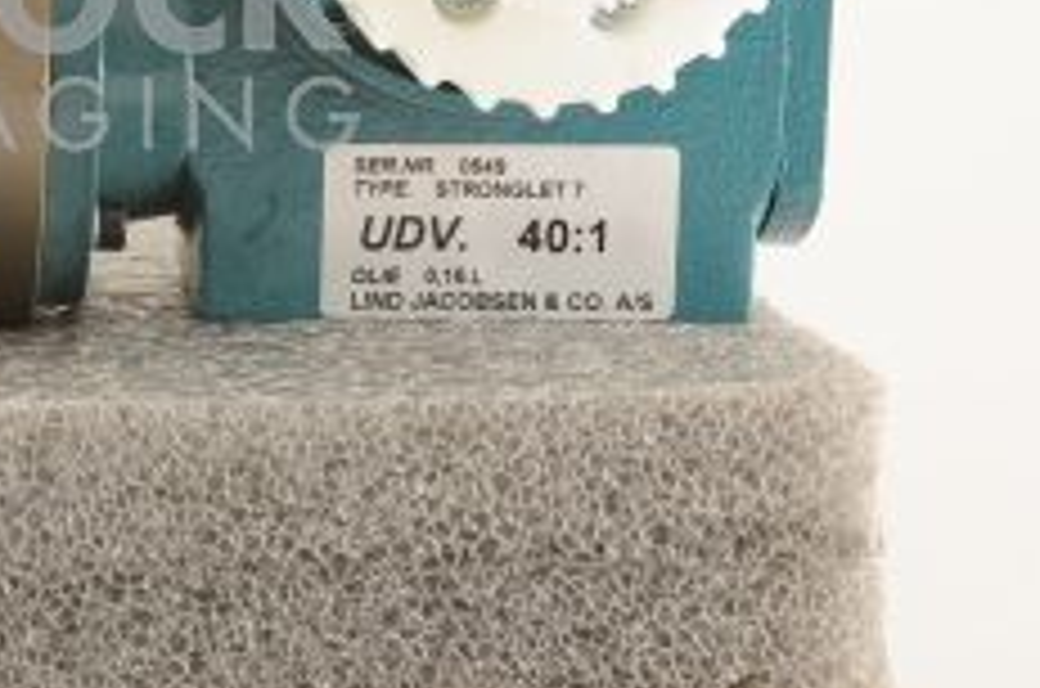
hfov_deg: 15.4
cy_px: 43
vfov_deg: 10.4
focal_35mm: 130
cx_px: -90
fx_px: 3748
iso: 1600
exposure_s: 1/160
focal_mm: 50
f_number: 13
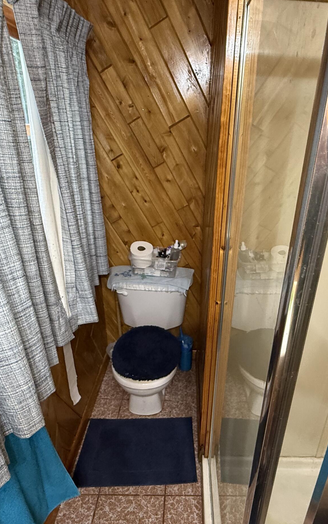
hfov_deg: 50.7
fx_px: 343
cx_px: 200
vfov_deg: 74.4
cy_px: 300
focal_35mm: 24
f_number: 2.2
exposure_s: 1/60
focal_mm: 2.22
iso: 400
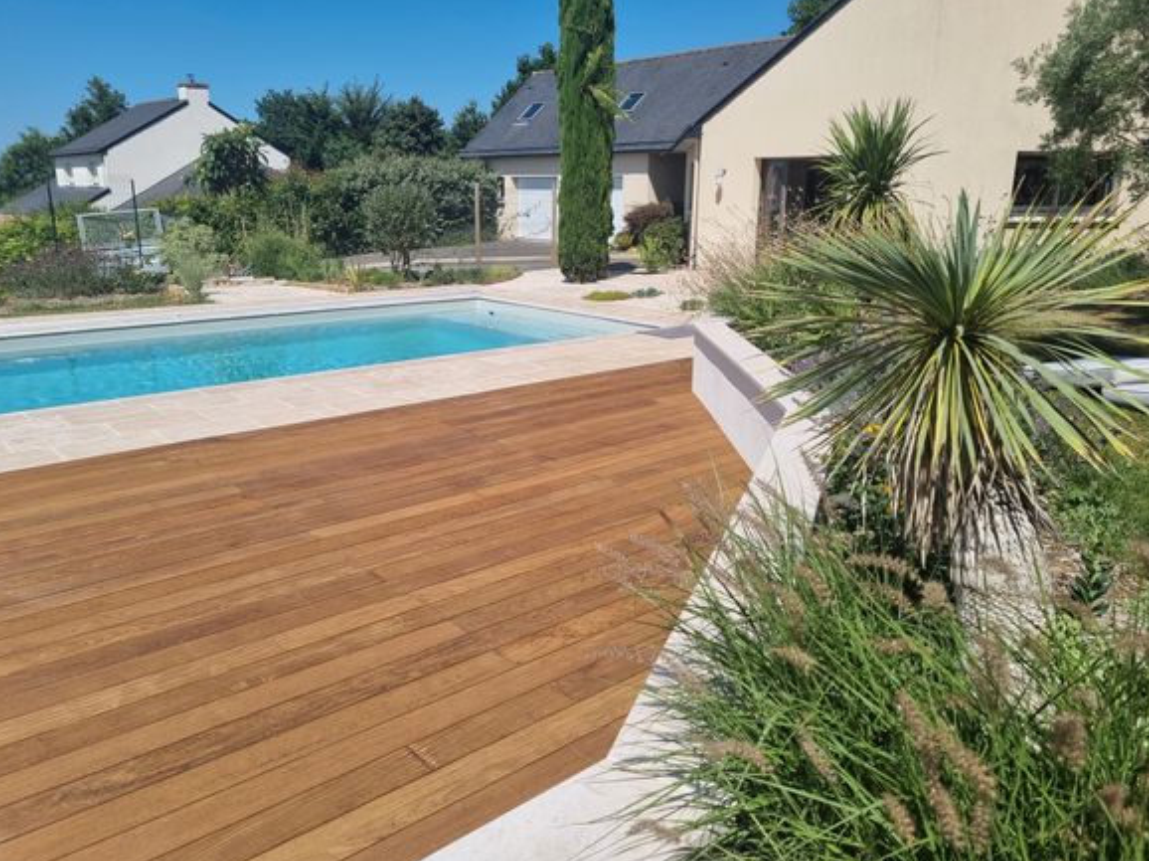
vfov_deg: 51.3
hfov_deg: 65.3
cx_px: 557
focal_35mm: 27
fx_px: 896
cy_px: 426
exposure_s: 1/4160
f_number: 1.8
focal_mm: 5.4
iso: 50
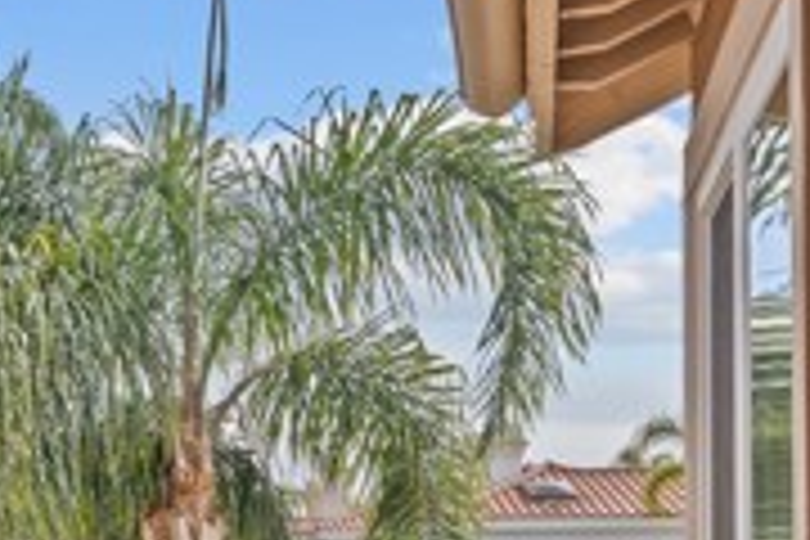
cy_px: 533
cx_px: -76
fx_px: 1282
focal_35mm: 57
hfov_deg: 31.2
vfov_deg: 22.9
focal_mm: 16
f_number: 9
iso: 320
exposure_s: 1/160
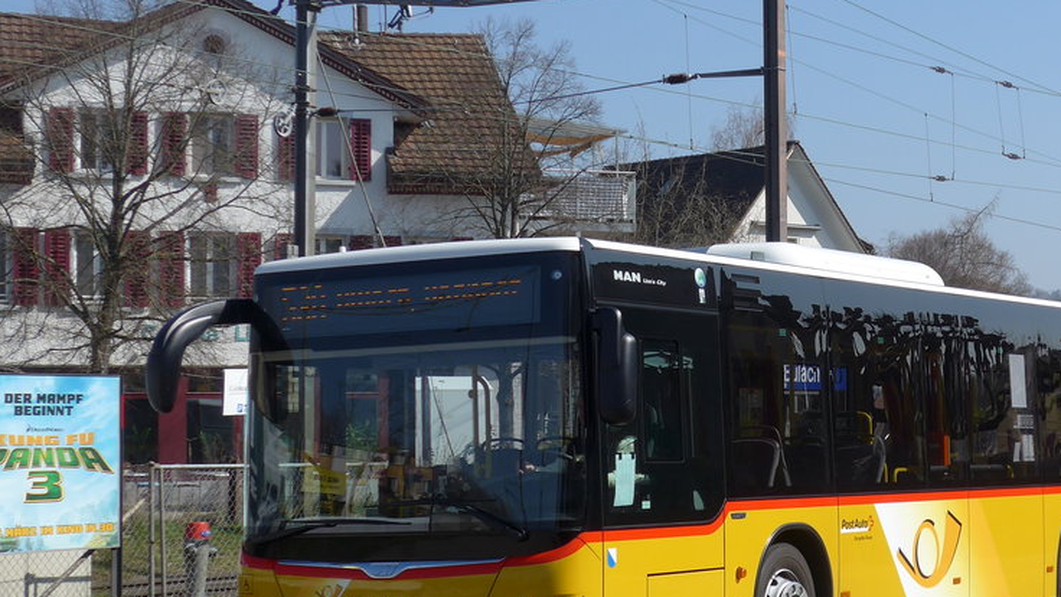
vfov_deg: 13.9
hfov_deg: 24.2
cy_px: 356
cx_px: 817
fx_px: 2448
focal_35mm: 87
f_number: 3.2
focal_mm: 10.1
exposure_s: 1/1300
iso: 80
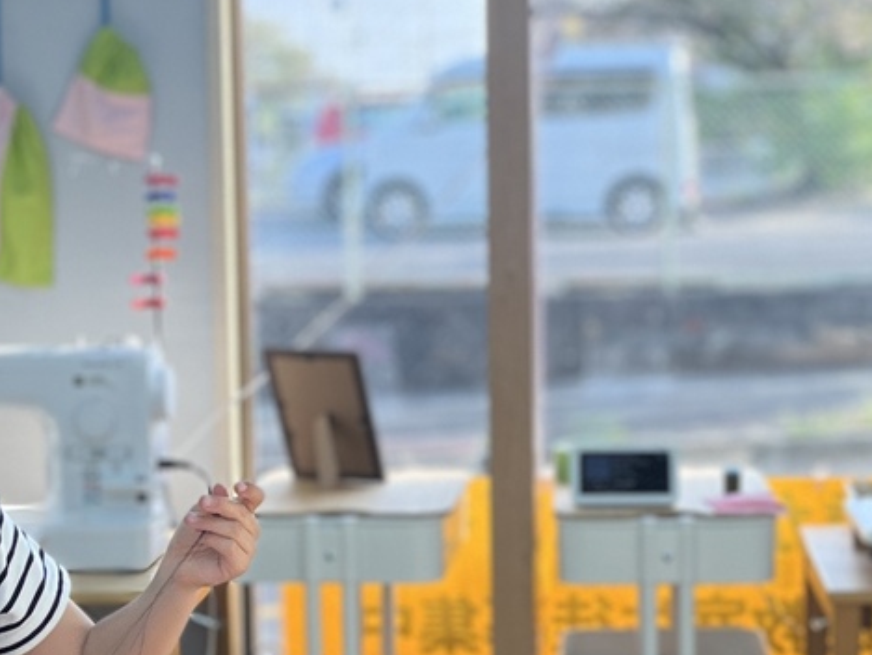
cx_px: 530
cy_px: 489
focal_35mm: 71
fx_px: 1789
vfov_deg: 20.6
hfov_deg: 27.3
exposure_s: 1/370
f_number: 1.6
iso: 50
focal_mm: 5.1
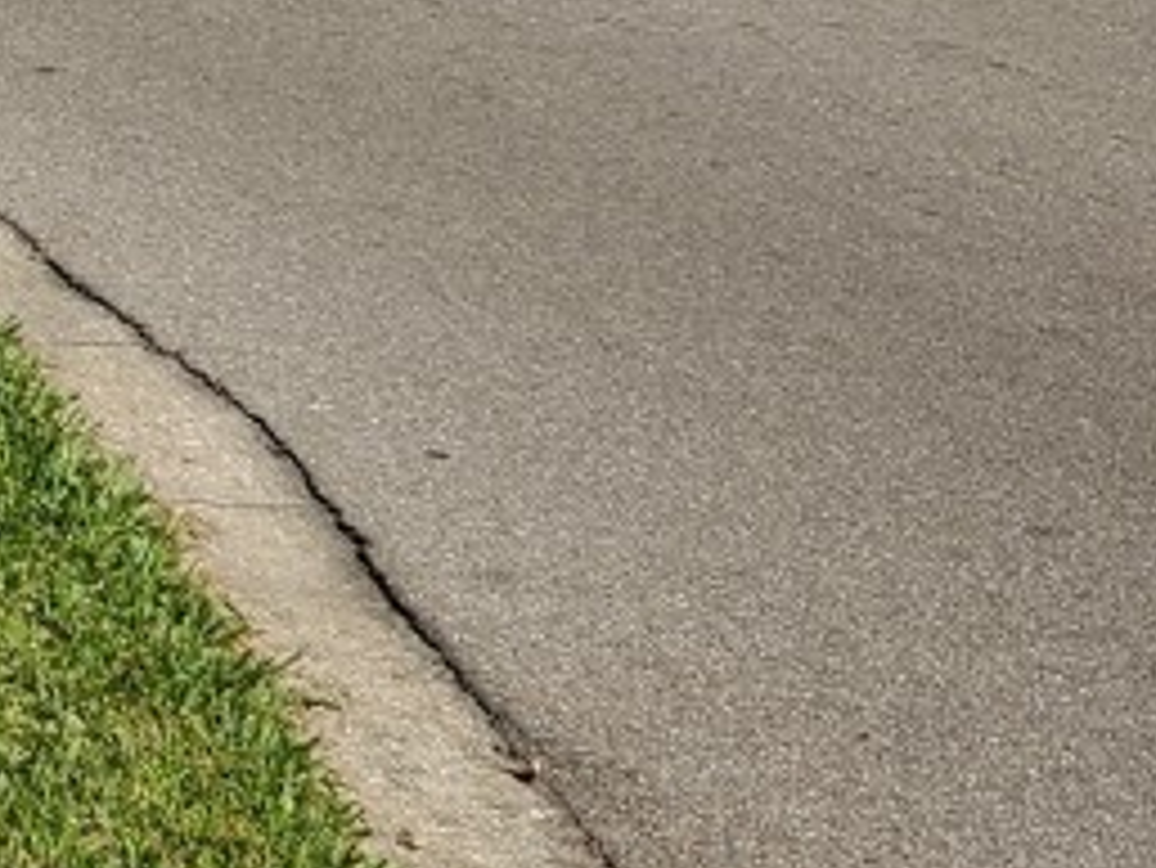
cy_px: -531
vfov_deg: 7.0
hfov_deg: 9.1
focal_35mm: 207
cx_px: -990
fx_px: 6916
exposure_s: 1/986
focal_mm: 6
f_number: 2.4
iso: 50
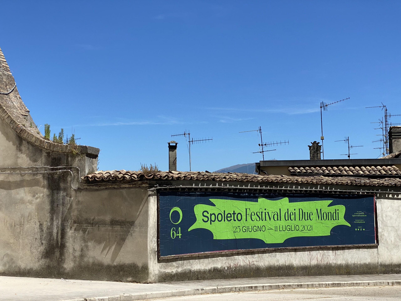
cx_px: 200
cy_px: 150
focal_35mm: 52
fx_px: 602
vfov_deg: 28.0
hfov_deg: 36.8
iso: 20
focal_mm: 6
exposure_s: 1/1996
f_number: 2
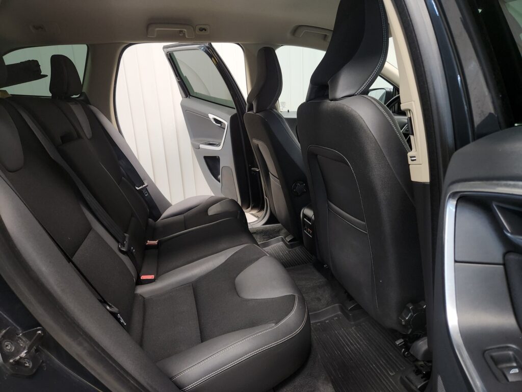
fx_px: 347
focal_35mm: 23
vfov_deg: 58.9
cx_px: 261
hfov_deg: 73.9
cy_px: 196
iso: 400
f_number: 1.8
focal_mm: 5.4
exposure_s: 1/100
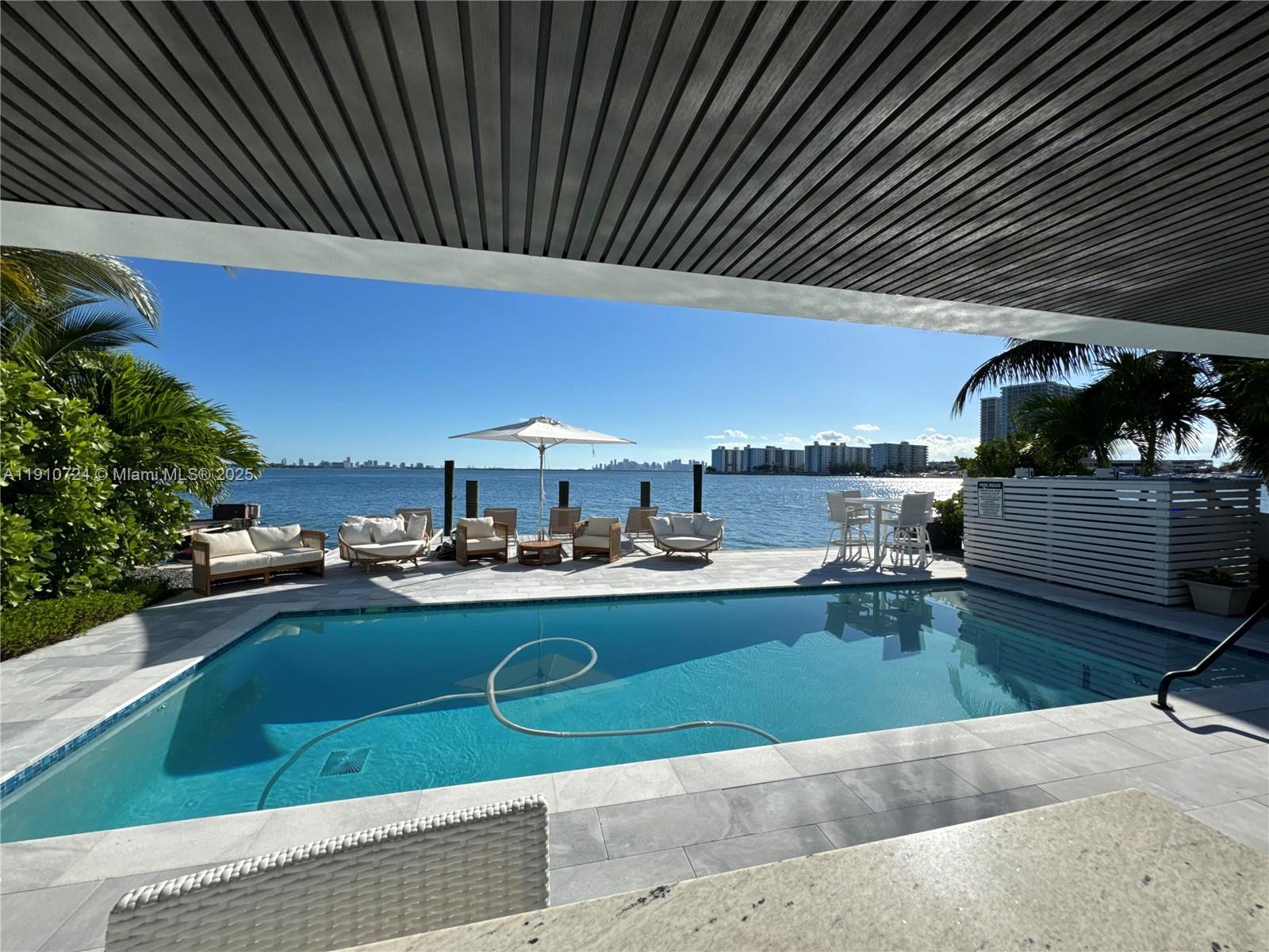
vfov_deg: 85.7
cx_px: 634
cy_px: 476
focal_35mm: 14
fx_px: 513
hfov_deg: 102.1
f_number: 2.2
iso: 40
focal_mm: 2.22
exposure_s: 1/3906
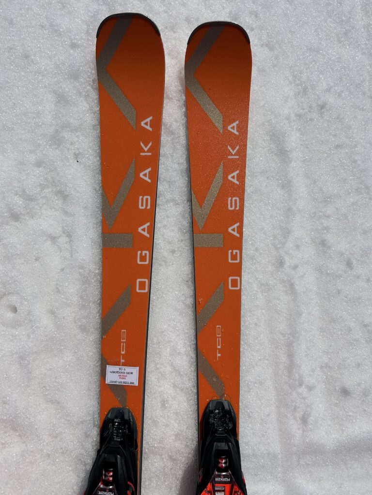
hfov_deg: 53.1
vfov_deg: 67.3
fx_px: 373
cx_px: 186
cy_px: 248
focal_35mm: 26
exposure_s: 1/16393
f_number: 1.5
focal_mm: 5.7
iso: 40
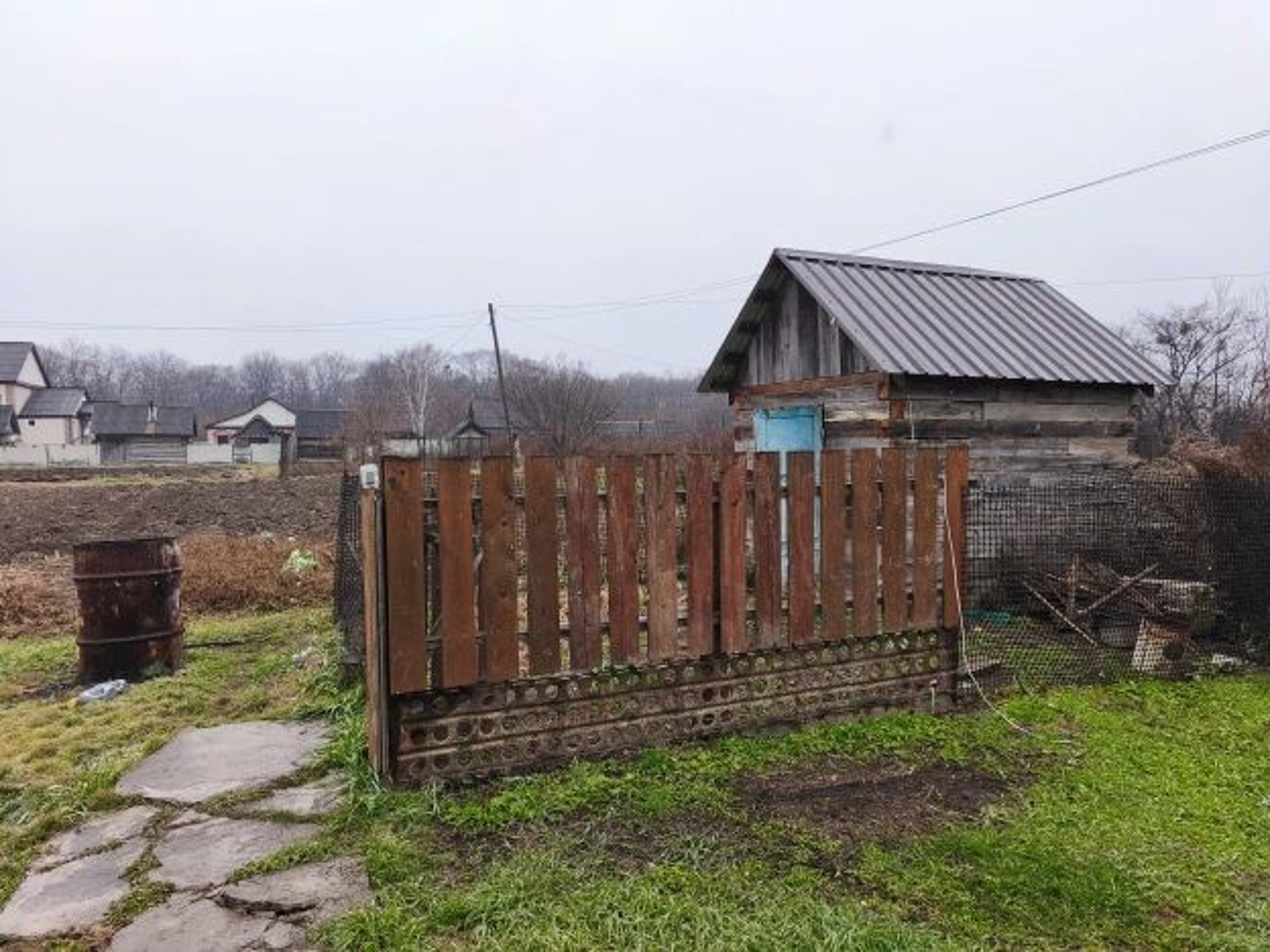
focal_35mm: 23
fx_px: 844
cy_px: 476
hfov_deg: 73.9
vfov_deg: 58.9
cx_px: 635
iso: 250
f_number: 1.7
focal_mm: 5.35
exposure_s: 1/1543
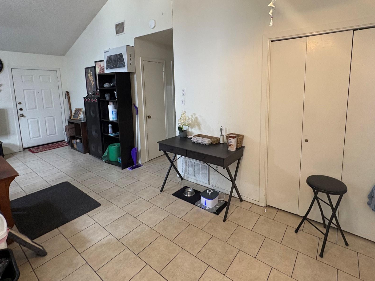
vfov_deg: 70.9
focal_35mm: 18
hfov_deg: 87.6
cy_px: 113
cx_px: 201
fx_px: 195
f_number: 2.2
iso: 250
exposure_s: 1/60
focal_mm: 2.22
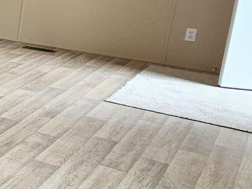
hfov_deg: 17.3
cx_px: -292
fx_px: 480
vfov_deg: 21.8
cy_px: 20
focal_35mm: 66
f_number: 2.2
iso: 160
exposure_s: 1/60
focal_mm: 2.2
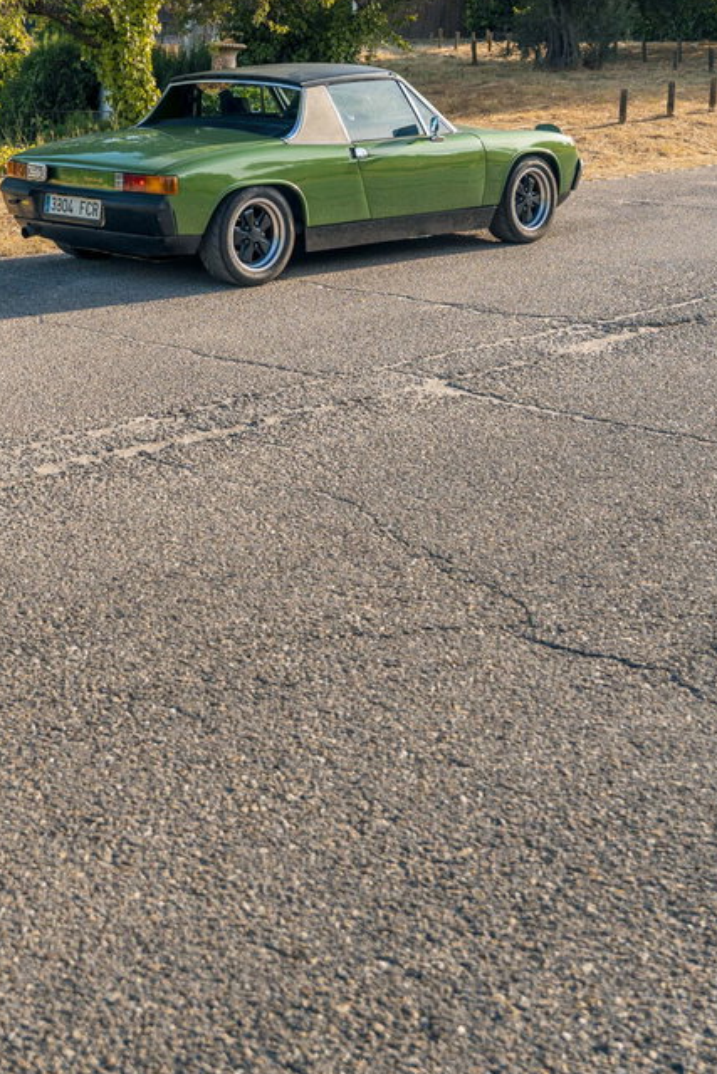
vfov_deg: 35.1
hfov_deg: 24.4
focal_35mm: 55
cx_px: 146
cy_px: 191
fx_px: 1634
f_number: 3.5
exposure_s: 1/400
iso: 100
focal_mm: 30.4
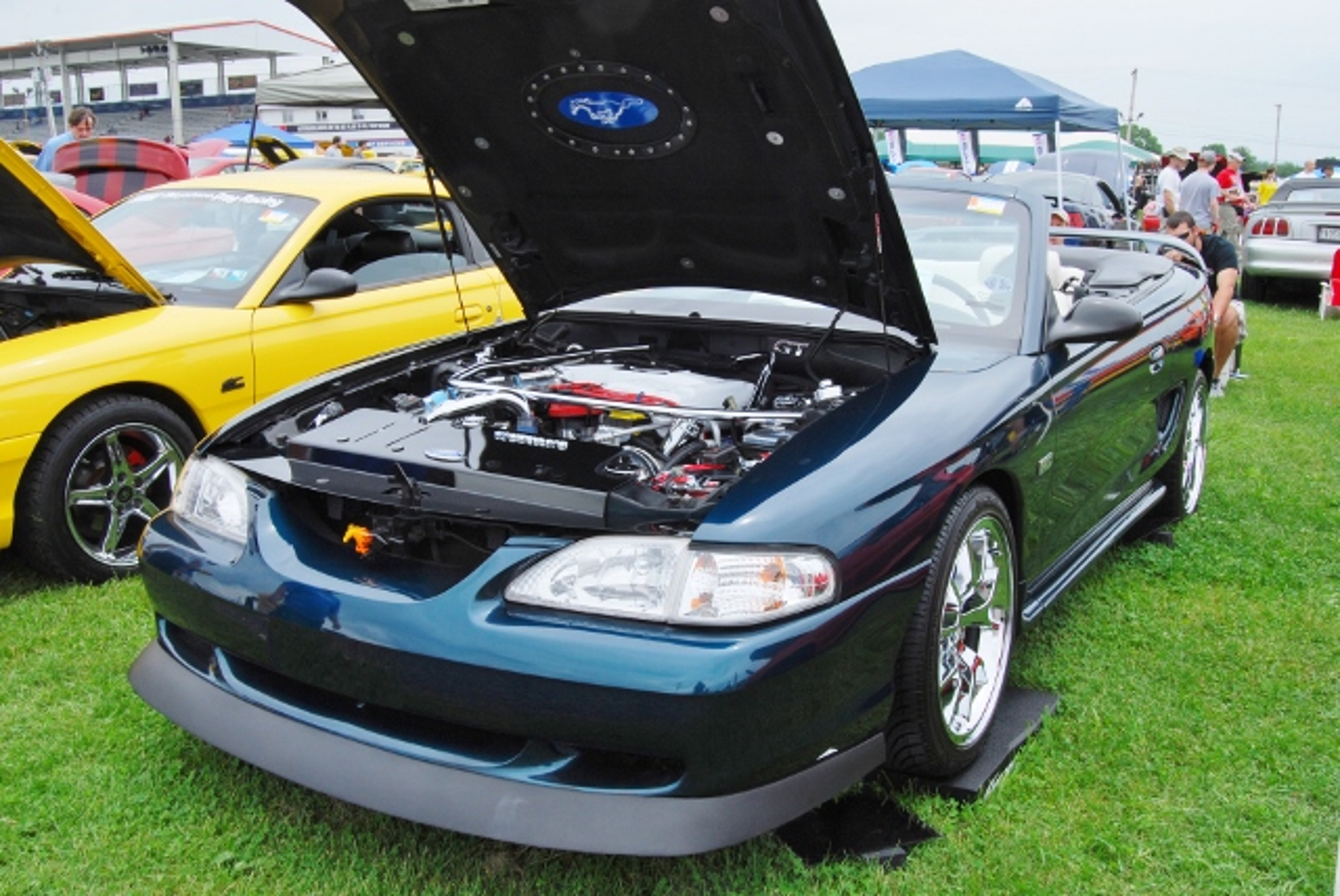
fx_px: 1285
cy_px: 448
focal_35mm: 34
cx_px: 670
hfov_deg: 55.1
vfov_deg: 38.4
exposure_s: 1/80
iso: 200
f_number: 16
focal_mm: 23
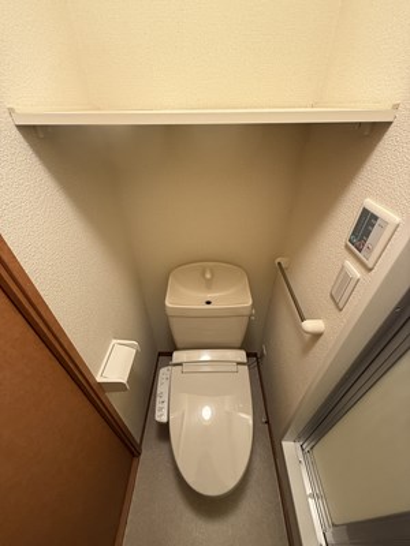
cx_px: 205
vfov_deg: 102.1
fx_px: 221
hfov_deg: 85.7
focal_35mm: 14
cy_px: 273
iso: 320
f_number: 2.2
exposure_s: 1/50
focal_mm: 2.22
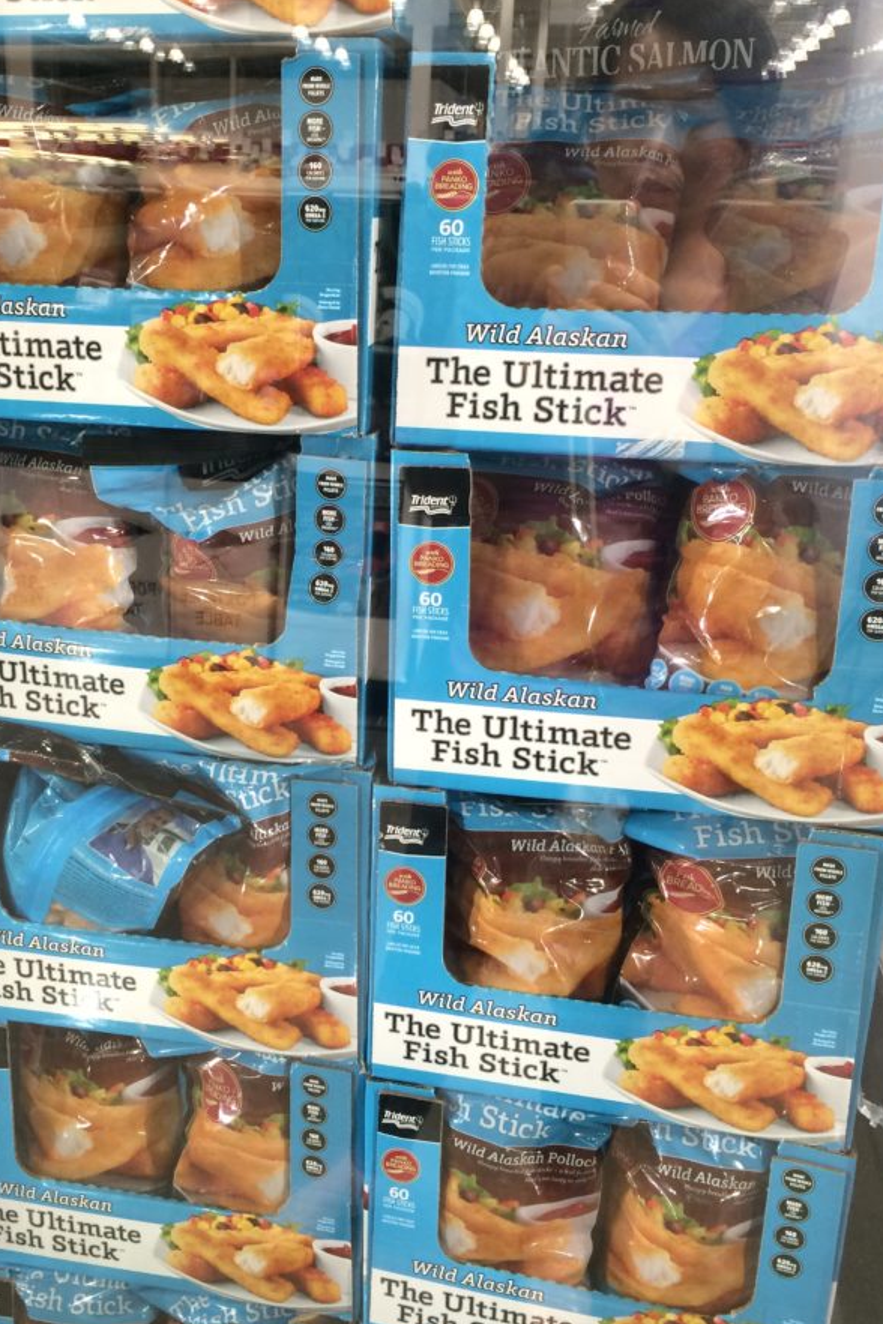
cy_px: 618
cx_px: 327
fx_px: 1288
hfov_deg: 37.6
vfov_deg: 54.4
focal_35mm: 35
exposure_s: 1/33
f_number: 2.2
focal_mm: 4.15
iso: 50
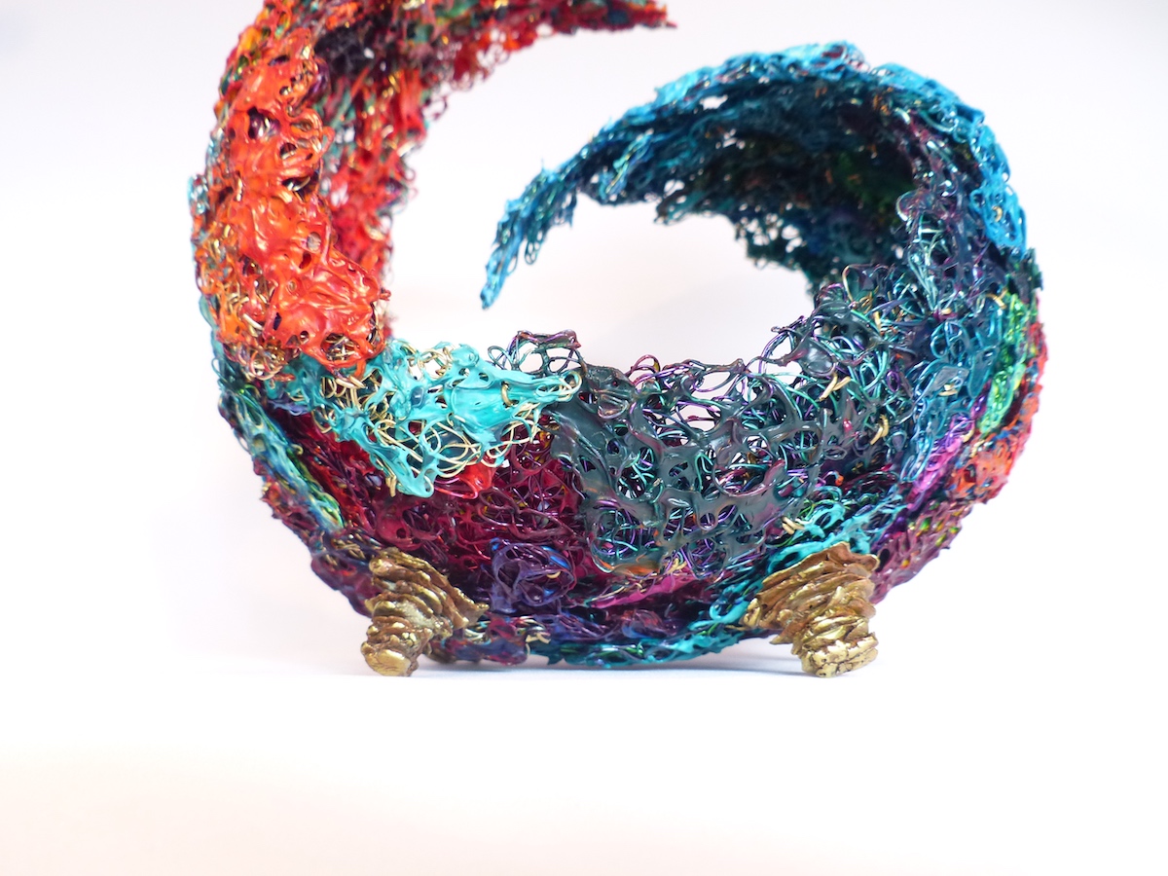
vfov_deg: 44.2
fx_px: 1080
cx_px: 584
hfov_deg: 56.8
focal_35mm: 32
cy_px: 438
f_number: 2.8
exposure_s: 1/60
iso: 250
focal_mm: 5.8
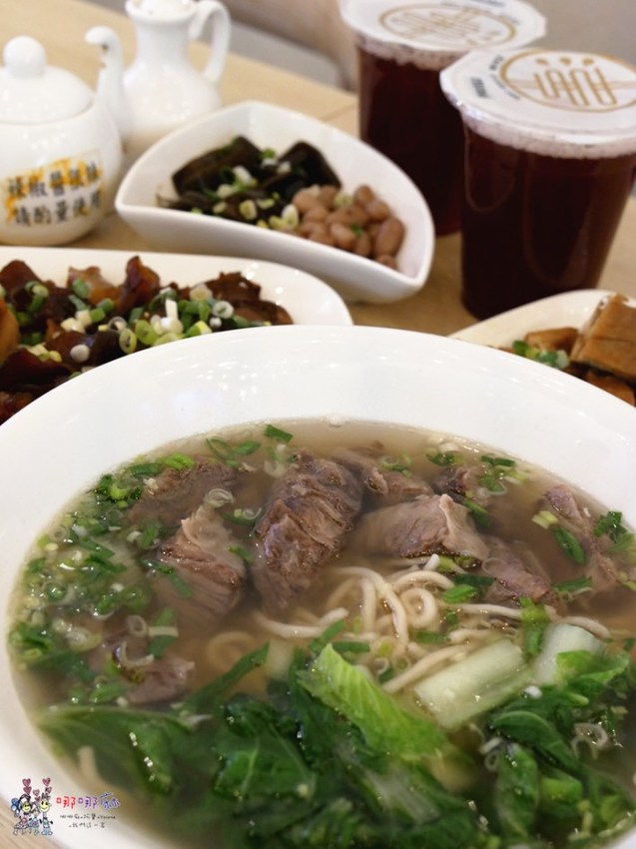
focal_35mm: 56
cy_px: 424
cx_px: 318
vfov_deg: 34.4
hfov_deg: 26.1
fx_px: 1373
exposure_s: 1/30
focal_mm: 28
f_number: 5.4
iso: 1250
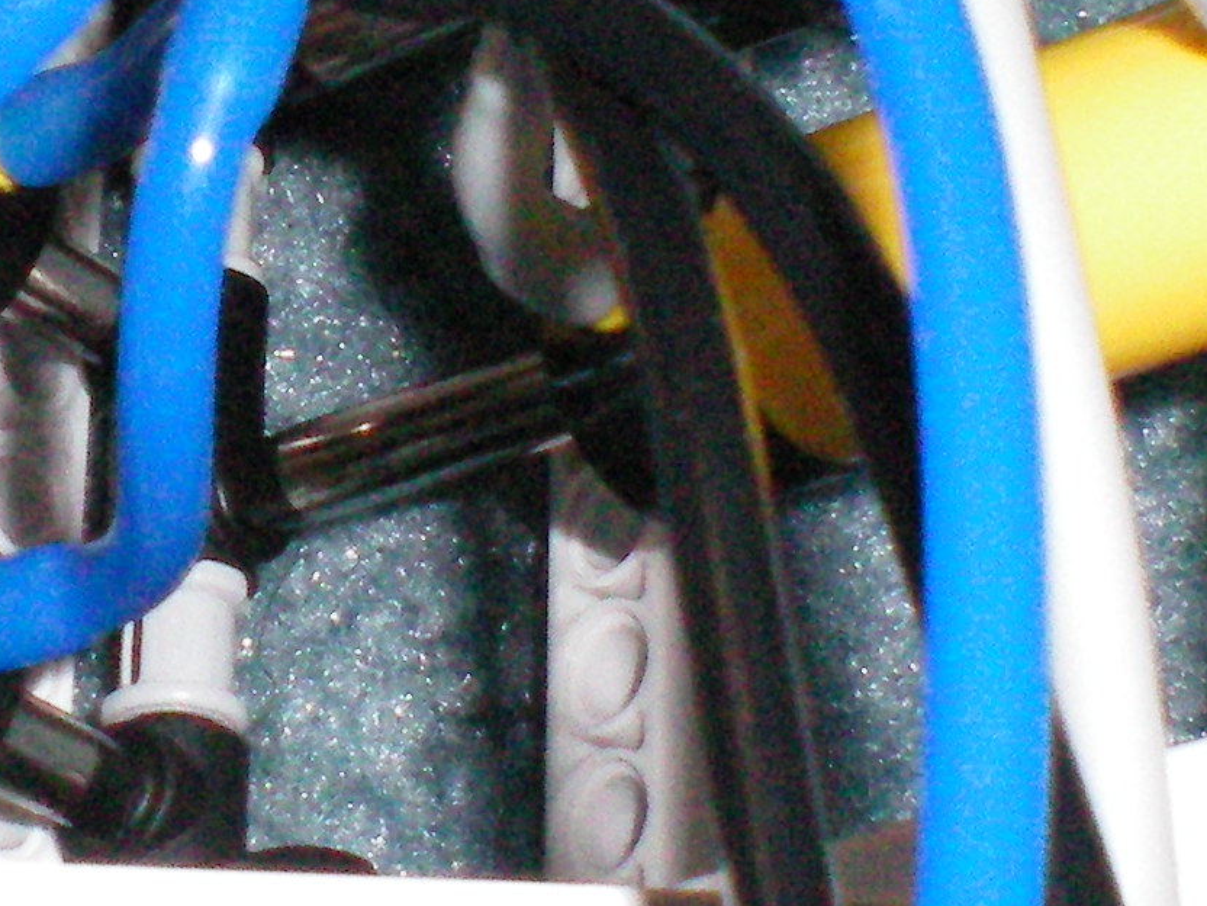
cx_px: 431
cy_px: 187
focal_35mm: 149
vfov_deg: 9.9
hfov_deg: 13.2
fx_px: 5195
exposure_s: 1/60
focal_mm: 6.3
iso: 400
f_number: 4.6
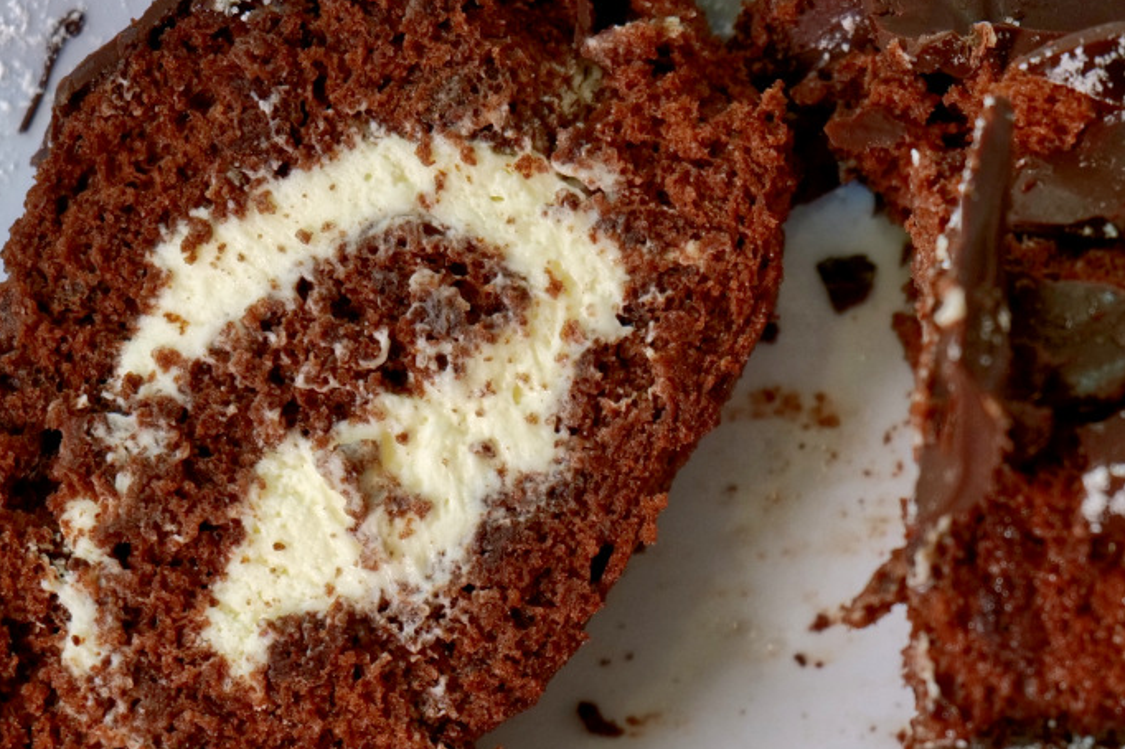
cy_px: 544
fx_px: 5278
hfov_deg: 12.1
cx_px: 906
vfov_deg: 8.1
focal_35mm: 169
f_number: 7.1
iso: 1000
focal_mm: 60
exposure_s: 1/80
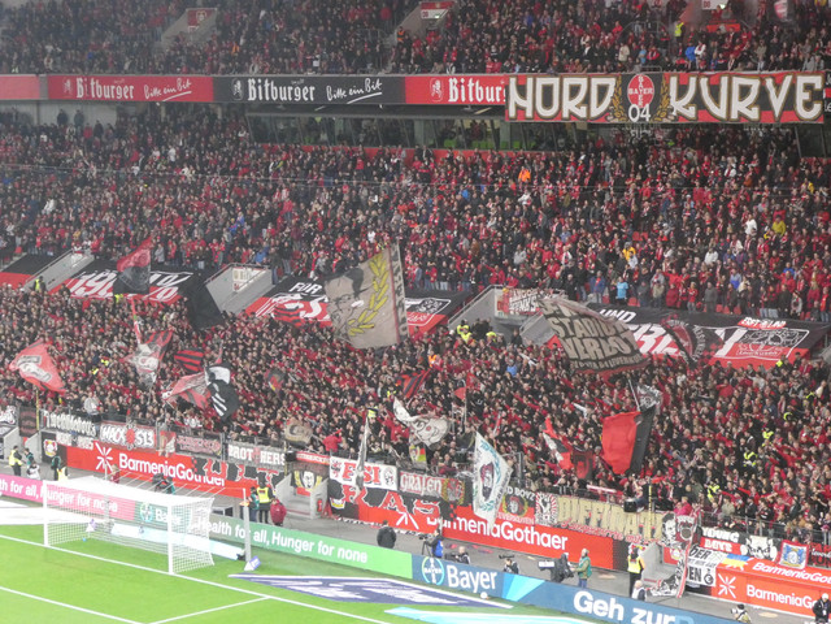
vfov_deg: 16.4
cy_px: 312
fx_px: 2161
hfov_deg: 21.8
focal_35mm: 90
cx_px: 416
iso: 1000
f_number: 4.9
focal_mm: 16.1
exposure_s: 1/80
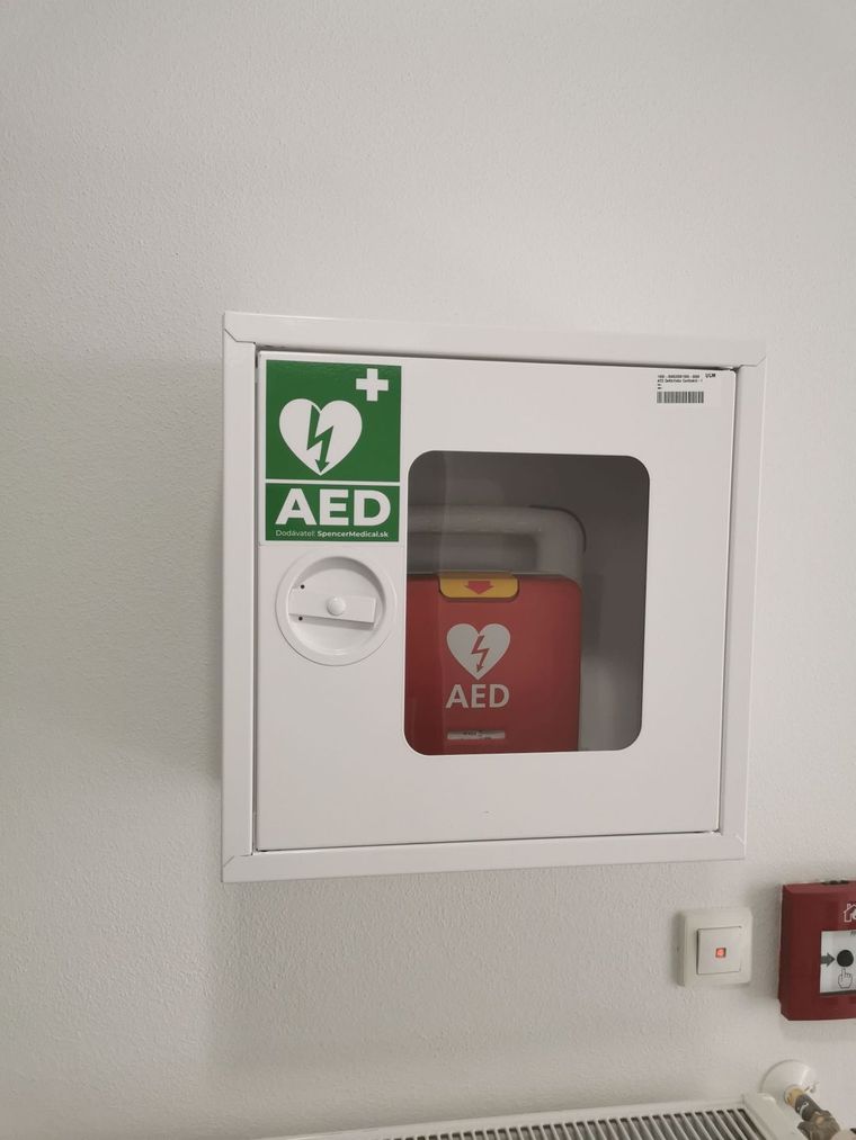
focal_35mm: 27
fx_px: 890
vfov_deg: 65.3
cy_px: 570
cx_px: 428
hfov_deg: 51.4
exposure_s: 1/100
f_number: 1.8
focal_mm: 5.58
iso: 200
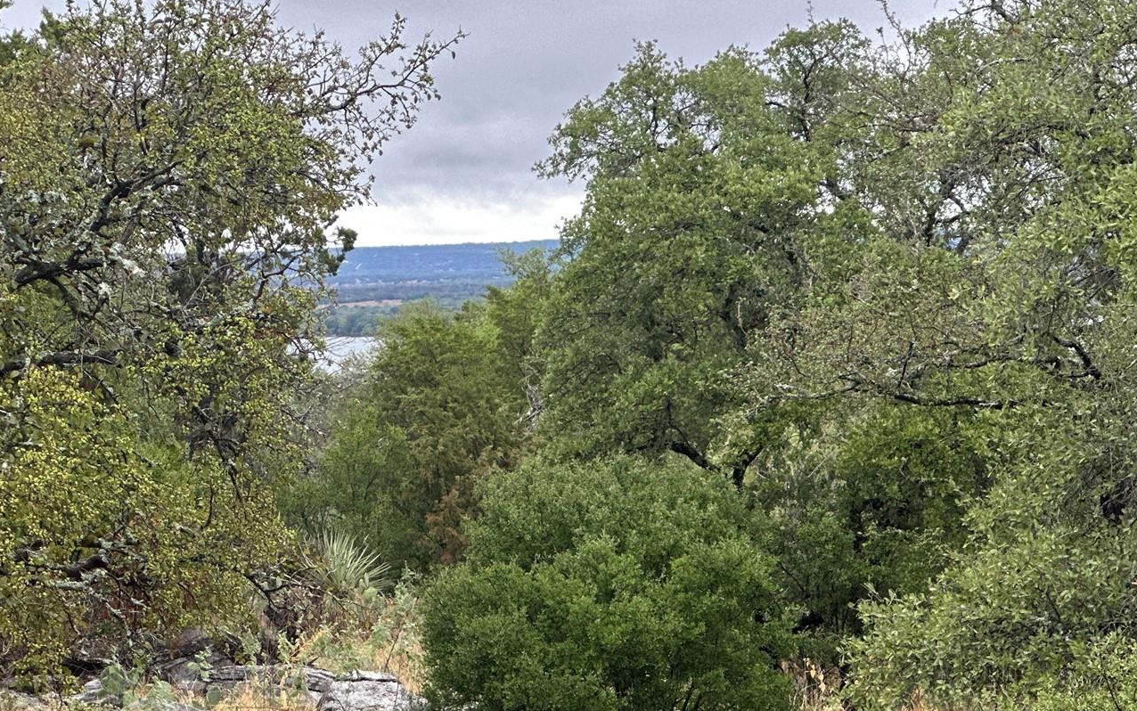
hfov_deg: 15.9
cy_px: 441
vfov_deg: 10.0
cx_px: 469
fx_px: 4060
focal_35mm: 131
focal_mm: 9
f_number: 2.8
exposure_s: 1/121
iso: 64
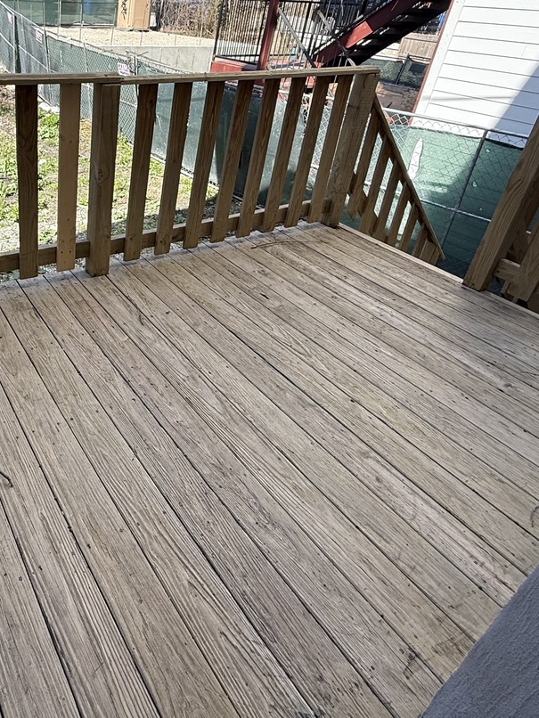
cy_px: 257
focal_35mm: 25
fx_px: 519
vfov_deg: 68.0
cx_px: 86
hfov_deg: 50.6
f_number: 2.2
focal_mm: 2.22
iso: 64
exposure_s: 1/579
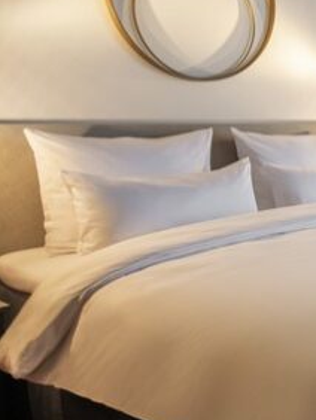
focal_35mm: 45
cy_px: 112
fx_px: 547
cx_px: 517
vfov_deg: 41.0
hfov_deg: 23.2
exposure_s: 1/2
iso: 125
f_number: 10
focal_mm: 19
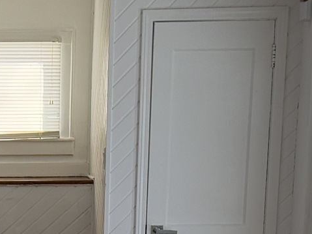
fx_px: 1388
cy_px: 402
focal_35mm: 154
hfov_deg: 12.6
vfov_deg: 9.2
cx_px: -50
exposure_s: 1/470
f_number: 1.78
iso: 100
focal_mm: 6.76
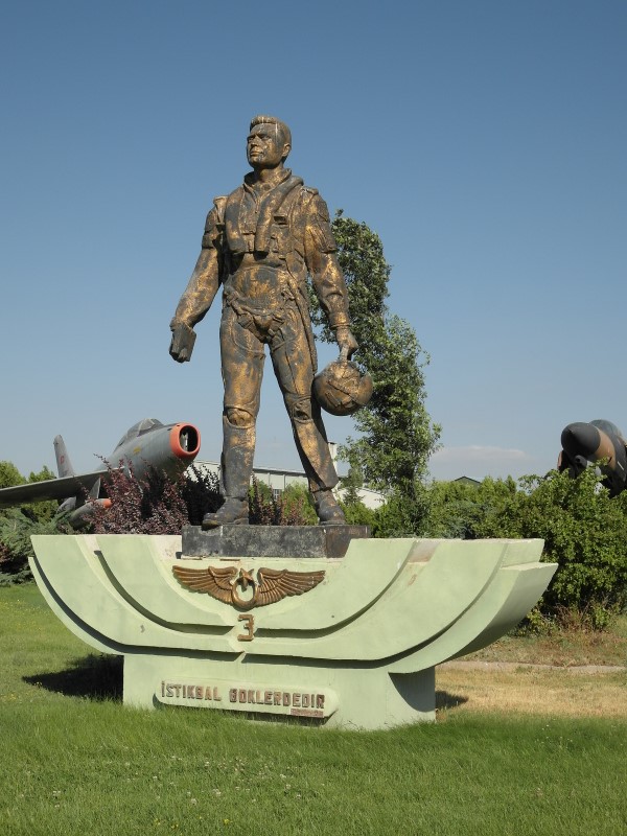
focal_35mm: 50
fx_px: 1208
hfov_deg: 29.1
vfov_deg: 38.2
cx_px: 314
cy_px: 418
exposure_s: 1/500
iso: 100
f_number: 6.2
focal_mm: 9.1
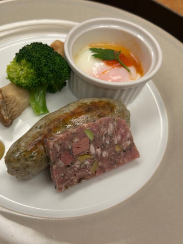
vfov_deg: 52.6
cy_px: 123
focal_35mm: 35
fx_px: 247
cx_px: 55
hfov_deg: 40.0
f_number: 1.5
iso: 50
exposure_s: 1/100
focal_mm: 5.7
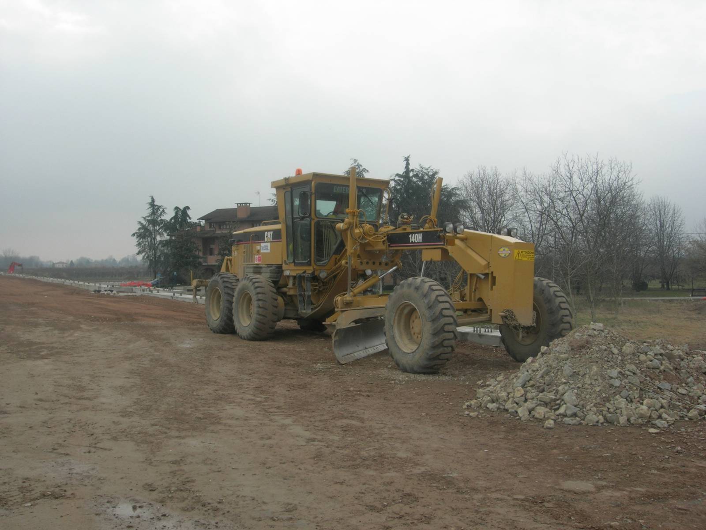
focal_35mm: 38
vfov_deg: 37.7
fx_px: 775
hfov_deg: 49.0
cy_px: 265
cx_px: 353
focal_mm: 7.8
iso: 64
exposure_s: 1/250
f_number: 4.8
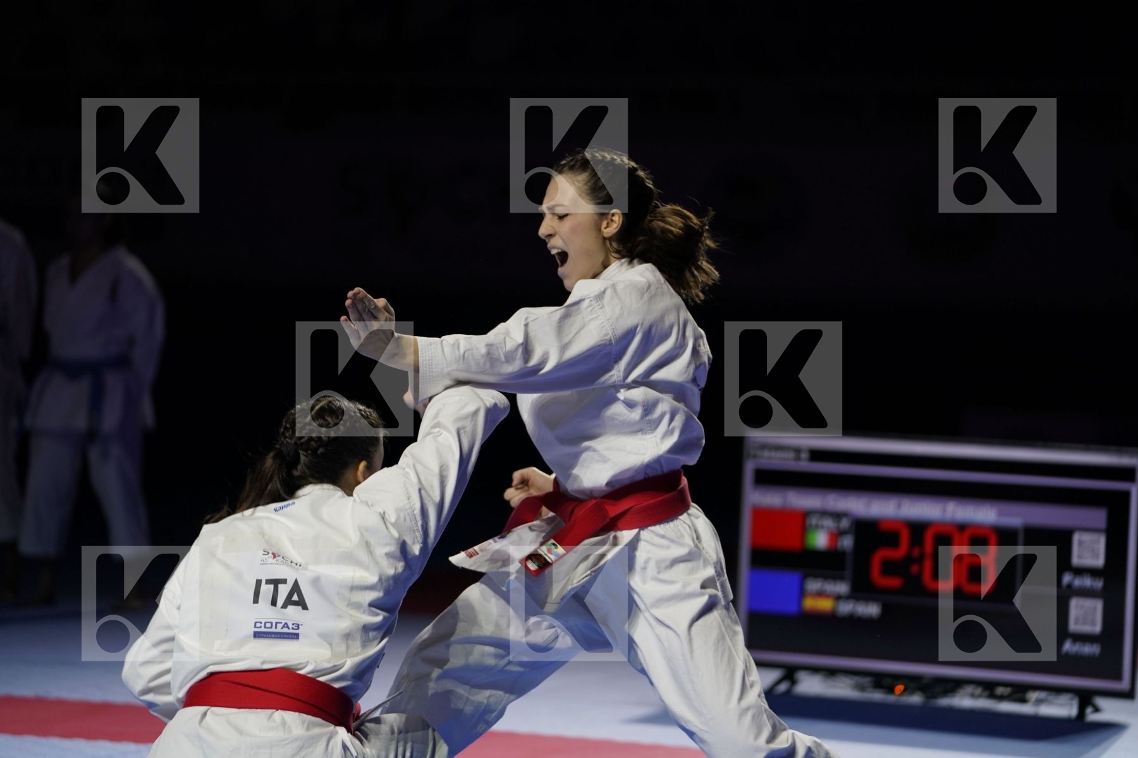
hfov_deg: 15.2
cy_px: 379
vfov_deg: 10.2
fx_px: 4267
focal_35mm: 135
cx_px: 569
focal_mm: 135
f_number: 2.8
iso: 320
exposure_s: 1/500
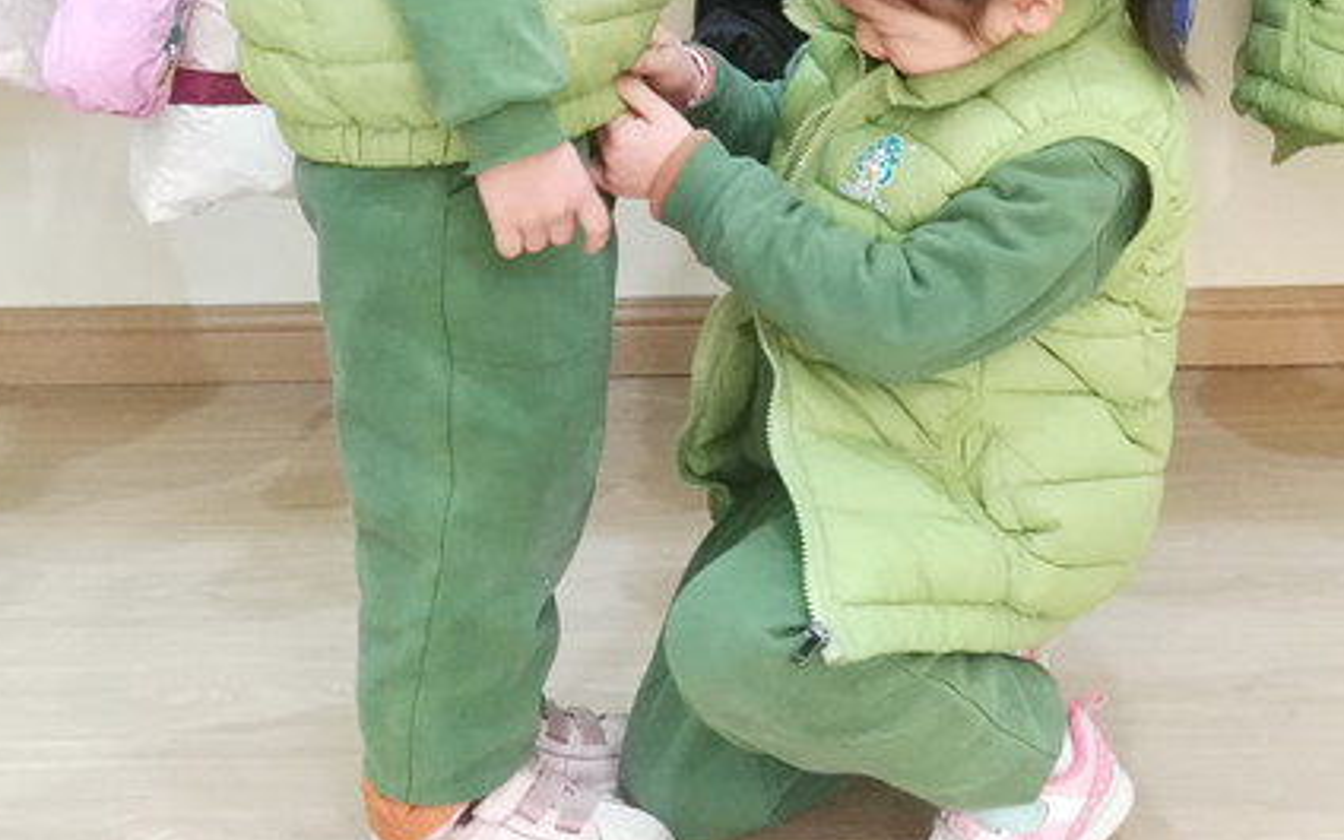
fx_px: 2051
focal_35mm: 56
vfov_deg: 22.2
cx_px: 811
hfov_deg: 36.1
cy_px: -22
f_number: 2
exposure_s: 1/20
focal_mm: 2.96
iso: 410
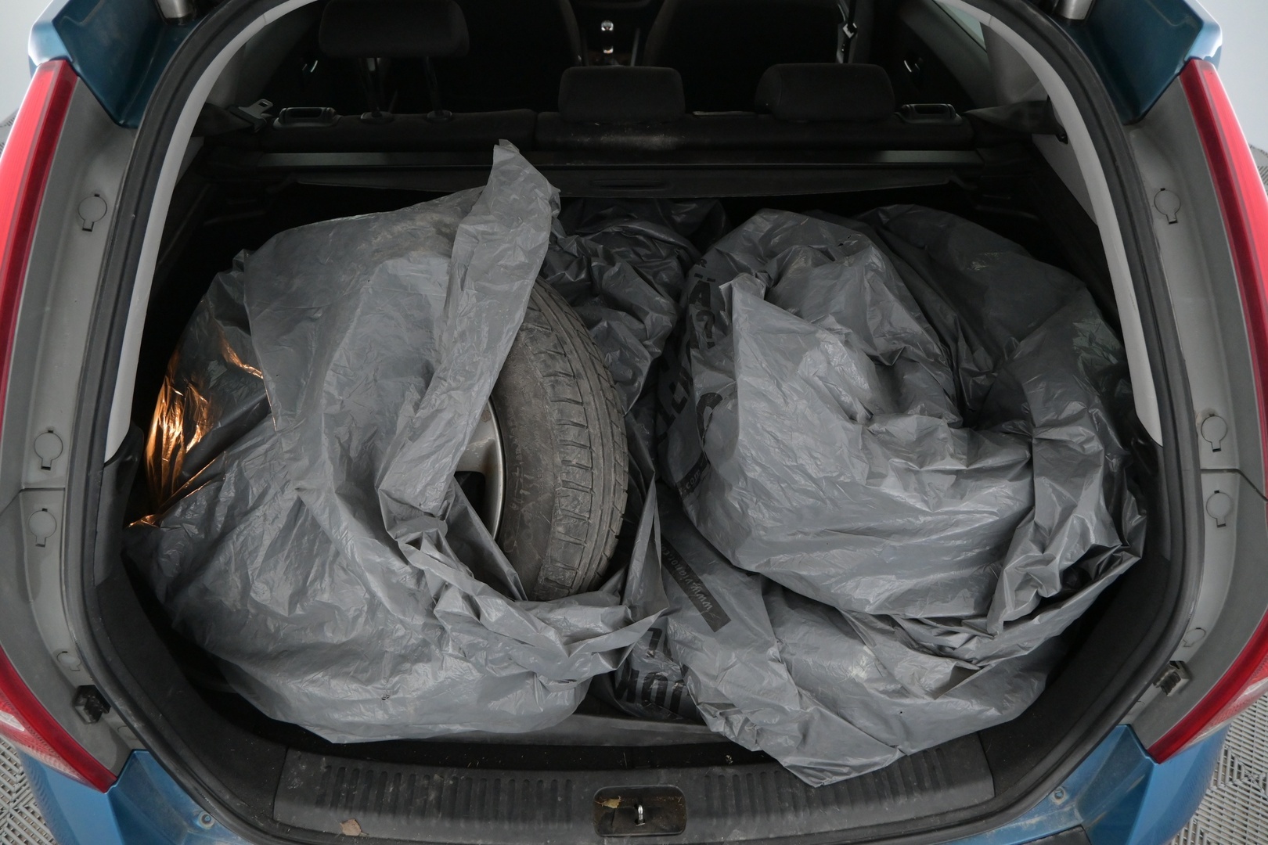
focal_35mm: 24
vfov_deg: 53.1
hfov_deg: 73.7
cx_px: 634
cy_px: 422
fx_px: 845
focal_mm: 16
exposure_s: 1/80
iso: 2500
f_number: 4.5
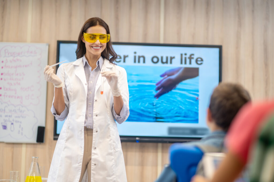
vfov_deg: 16.0
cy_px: 91
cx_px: 137
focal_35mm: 85
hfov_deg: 23.9
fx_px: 646
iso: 250
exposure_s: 1/200
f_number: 2.2
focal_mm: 85
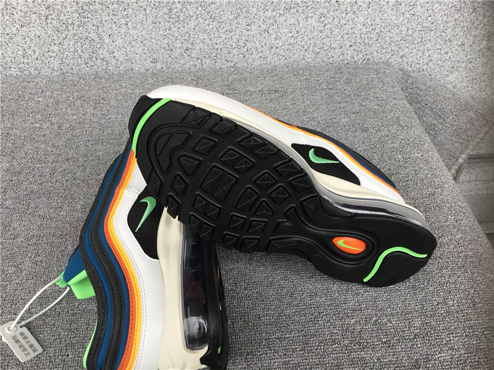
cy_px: 185
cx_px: 247
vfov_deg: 45.4
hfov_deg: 58.4
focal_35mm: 31
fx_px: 442
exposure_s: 1/100
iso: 40
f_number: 2.4
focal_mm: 3.3
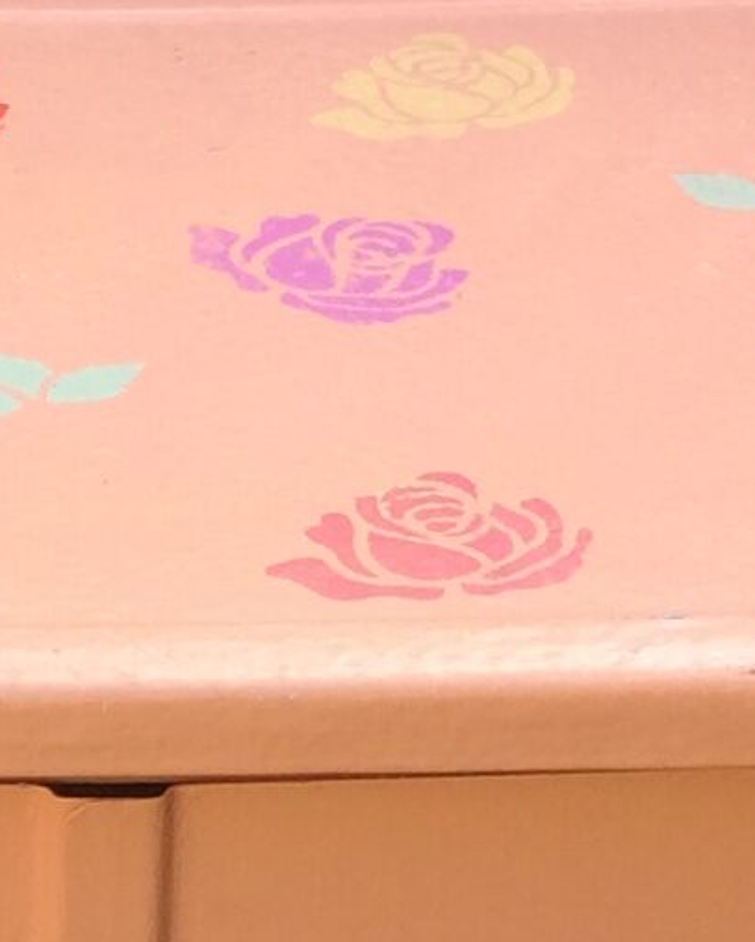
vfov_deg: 11.9
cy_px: 1139
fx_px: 4437
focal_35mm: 159
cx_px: -48
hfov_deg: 9.6
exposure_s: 1/183
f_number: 2.4
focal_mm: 3.3
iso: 32
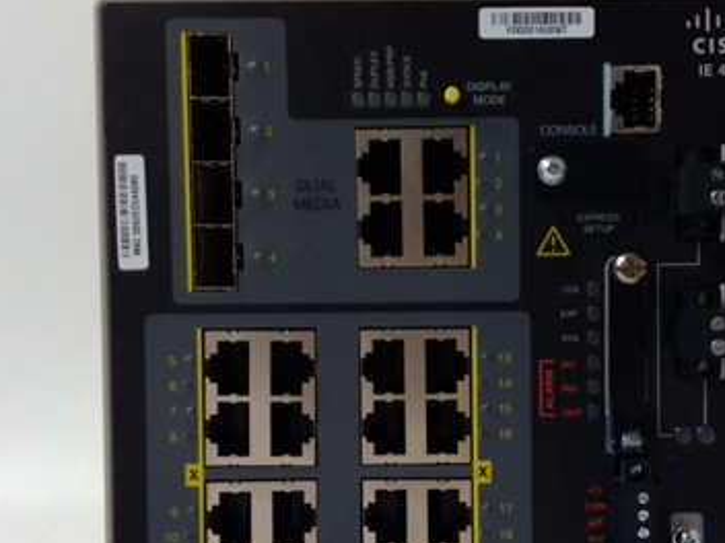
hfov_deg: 41.0
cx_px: 445
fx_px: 963
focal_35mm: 46
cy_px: 327
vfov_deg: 31.4
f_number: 2
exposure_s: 1/33
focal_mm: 3.79
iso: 458
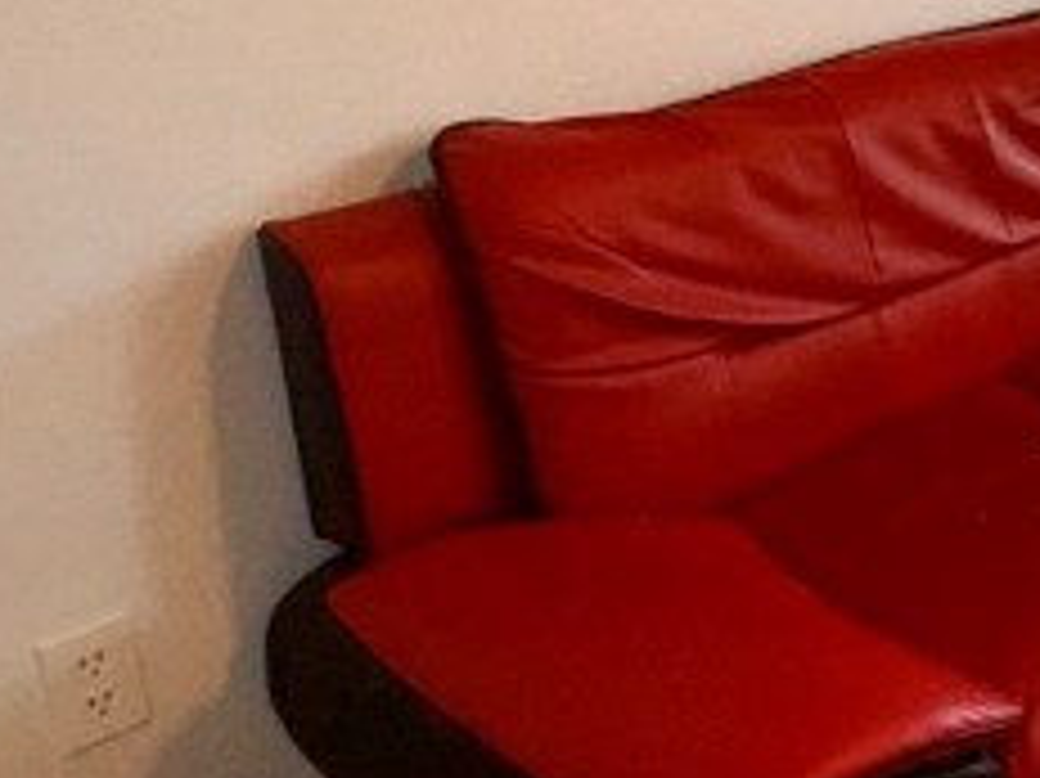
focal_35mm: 62
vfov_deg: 22.5
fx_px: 1862
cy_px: -40
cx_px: 1598
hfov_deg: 24.0
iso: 50
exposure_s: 1/122
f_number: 2.2
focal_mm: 2.22
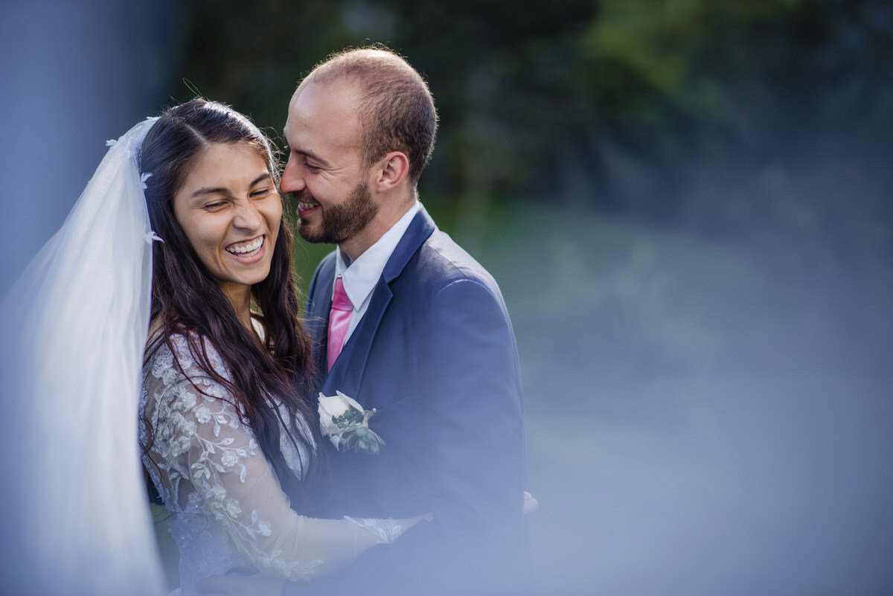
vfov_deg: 16.1
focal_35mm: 85
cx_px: 446
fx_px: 2109
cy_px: 298
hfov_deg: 23.9
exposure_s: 1/640
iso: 100
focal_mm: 85
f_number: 1.8
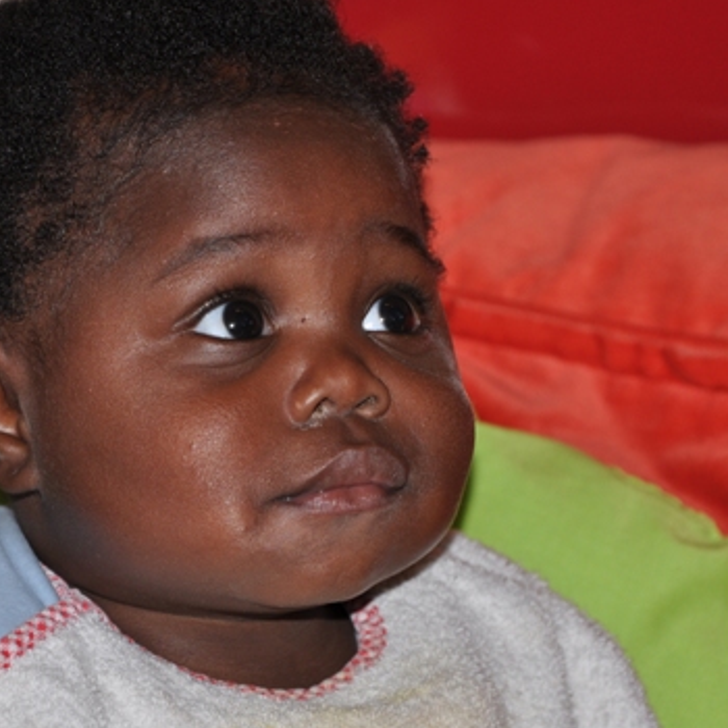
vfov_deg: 7.7
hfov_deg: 7.7
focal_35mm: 228
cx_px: 316
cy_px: 373
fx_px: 5425
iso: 200
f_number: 5.6
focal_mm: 98
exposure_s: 1/60
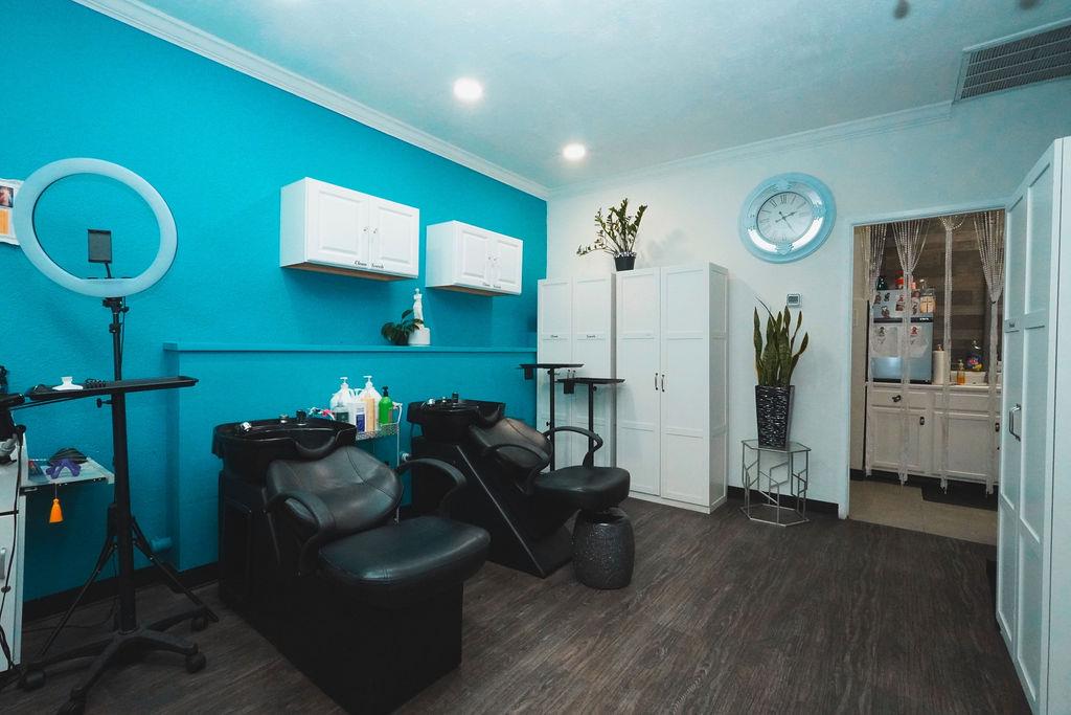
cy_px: 358
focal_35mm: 16
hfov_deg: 95.0
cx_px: 536
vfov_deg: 72.1
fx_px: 491
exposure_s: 1/30
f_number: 16
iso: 5000
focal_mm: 11
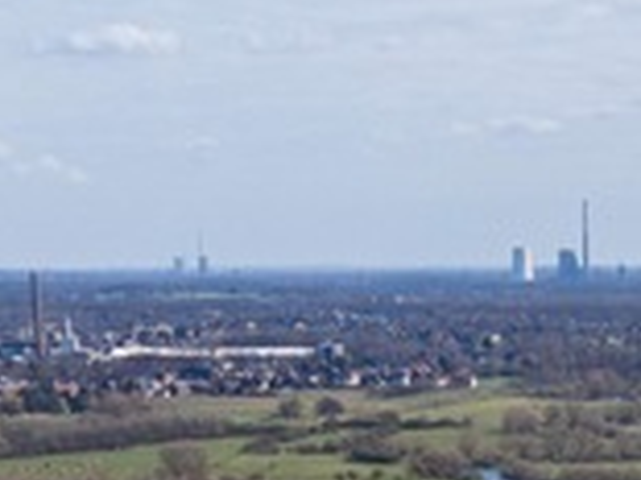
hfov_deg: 14.4
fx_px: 2498
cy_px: 1208
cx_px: 633
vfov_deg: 9.6
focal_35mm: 135
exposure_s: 1/640
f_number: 2.8
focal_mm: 4.5
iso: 100
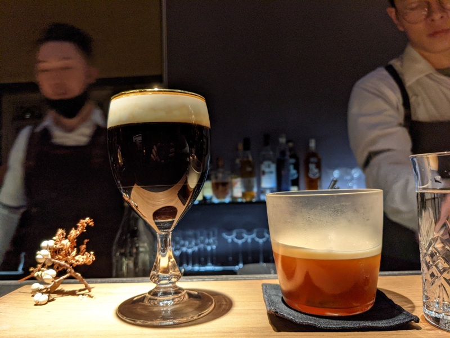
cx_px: 225
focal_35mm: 27
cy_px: 169
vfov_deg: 51.4
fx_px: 351
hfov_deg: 65.3
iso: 102
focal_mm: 4.38
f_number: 1.73
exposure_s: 1/24.5
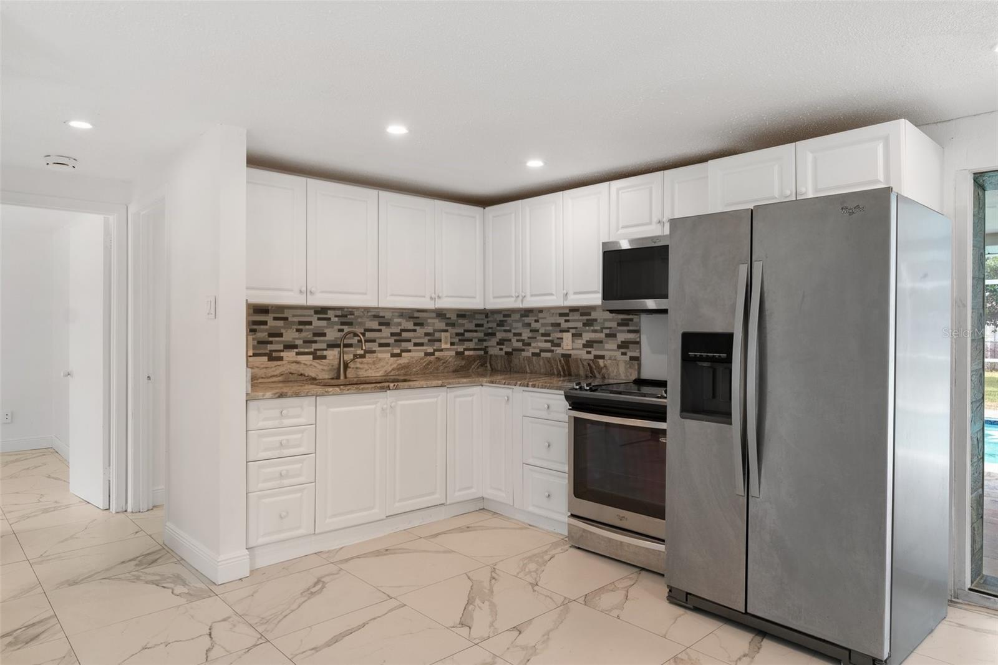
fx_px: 610
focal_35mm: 22
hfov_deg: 78.6
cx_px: 499
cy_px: 332
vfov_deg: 57.2
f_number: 8
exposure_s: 1/3
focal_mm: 14.7
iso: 160
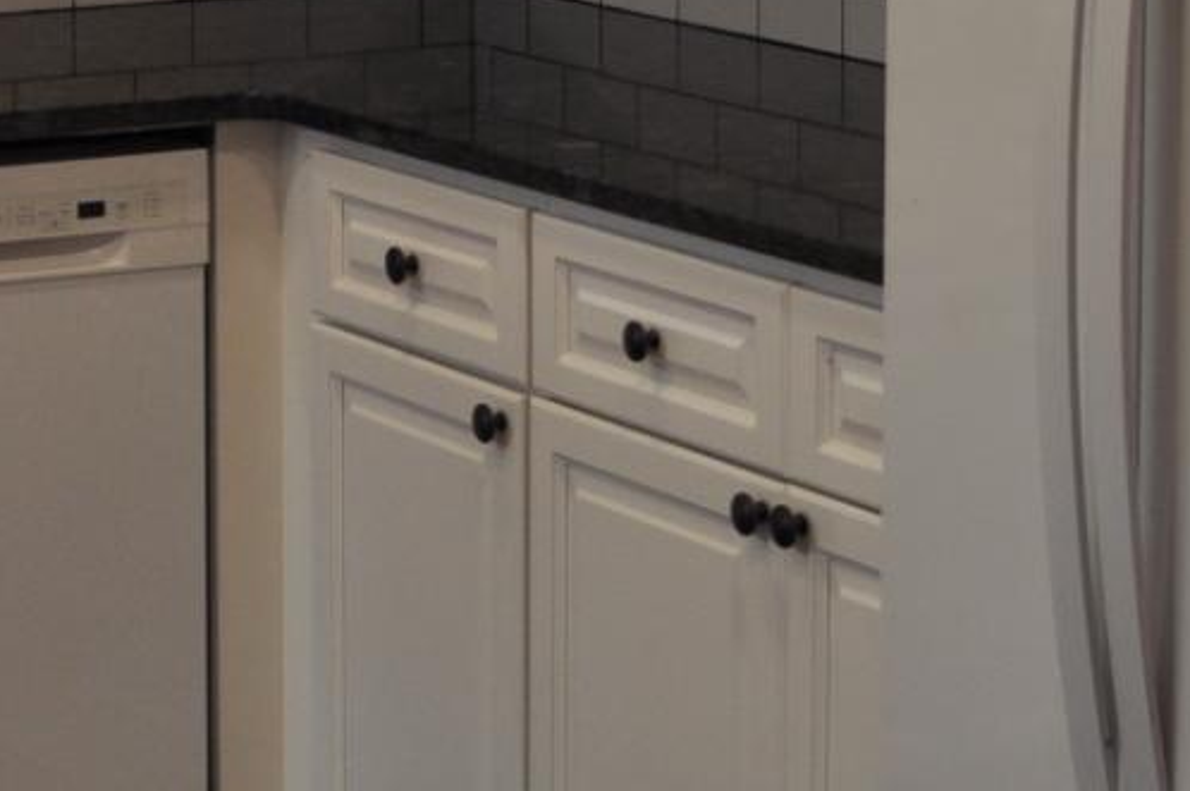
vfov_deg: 9.1
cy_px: -203
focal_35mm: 148
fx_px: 4887
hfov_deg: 13.6
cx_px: -172
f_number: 5
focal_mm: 24
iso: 400
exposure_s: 1/100
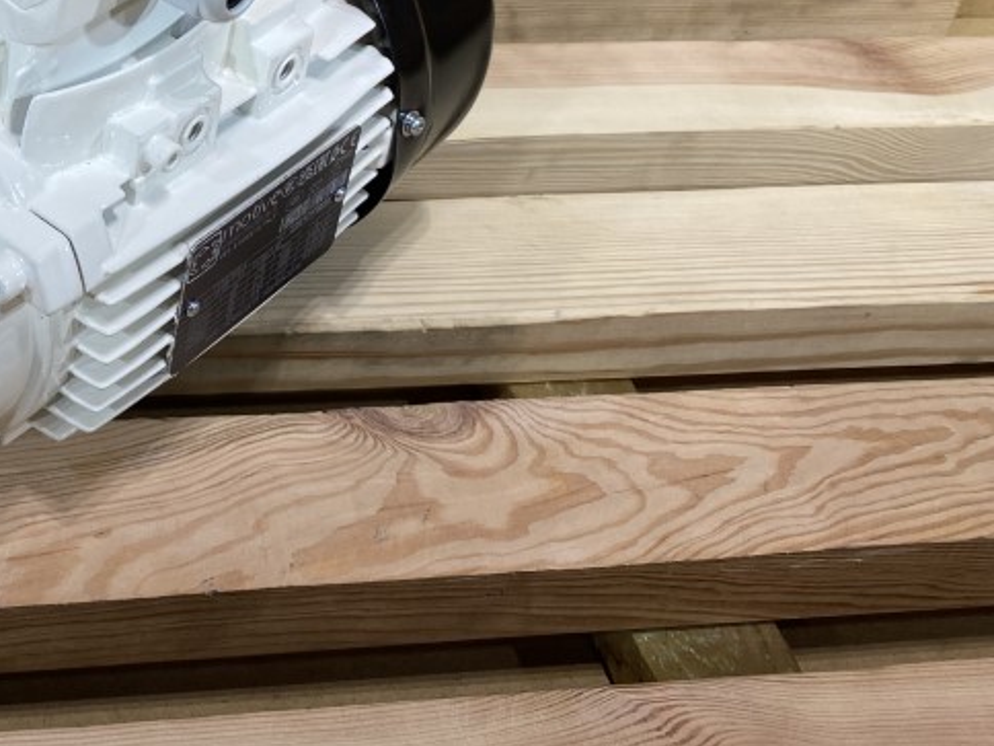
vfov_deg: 25.5
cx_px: -8
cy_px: 29
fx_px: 1579
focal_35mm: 55
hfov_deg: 32.1
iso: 32
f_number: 1.8
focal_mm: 4.25
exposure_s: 1/217
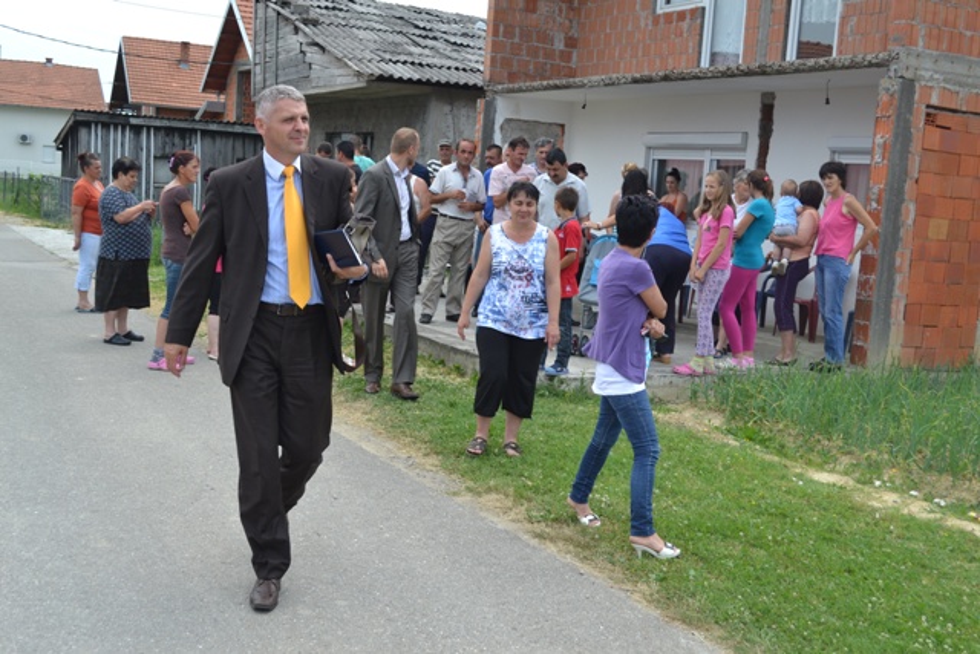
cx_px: 490
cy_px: 327
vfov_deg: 31.9
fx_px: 1144
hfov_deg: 46.4
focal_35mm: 42
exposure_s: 1/160
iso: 100
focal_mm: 28
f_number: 6.3
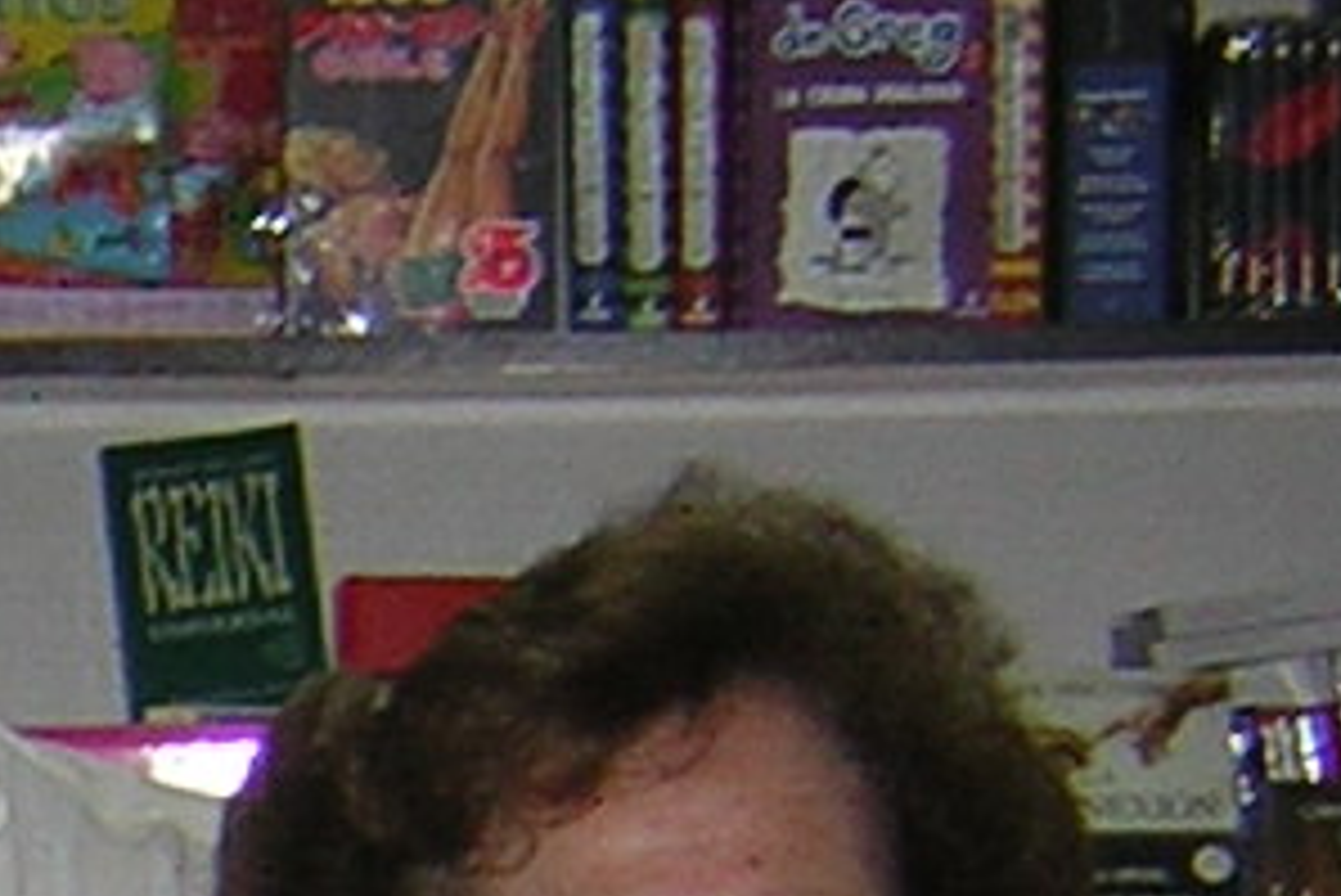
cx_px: -940
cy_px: 2049
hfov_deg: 9.8
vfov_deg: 6.5
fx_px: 7491
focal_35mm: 201
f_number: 2.6
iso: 50
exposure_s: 1/60.1
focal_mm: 4.7
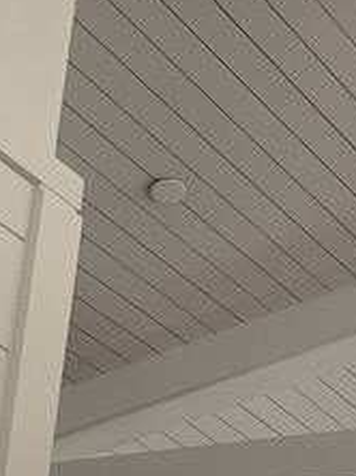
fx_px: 1649
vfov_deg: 14.7
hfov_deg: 10.7
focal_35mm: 120
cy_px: 808
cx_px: 817
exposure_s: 1/120
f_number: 1.8
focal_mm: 4.25
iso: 80
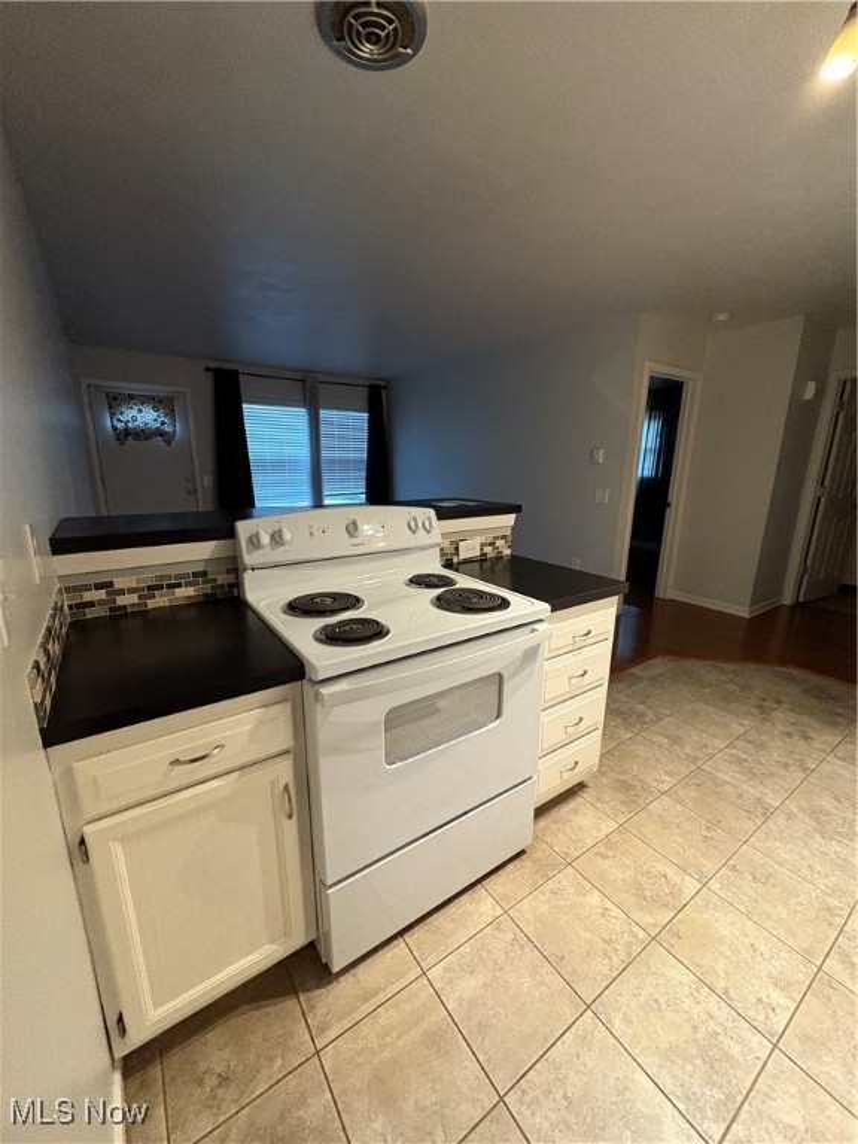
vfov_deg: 102.1
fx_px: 463
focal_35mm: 14
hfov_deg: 85.7
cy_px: 572
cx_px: 429
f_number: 2.2
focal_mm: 2.22
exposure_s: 1/60
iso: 500
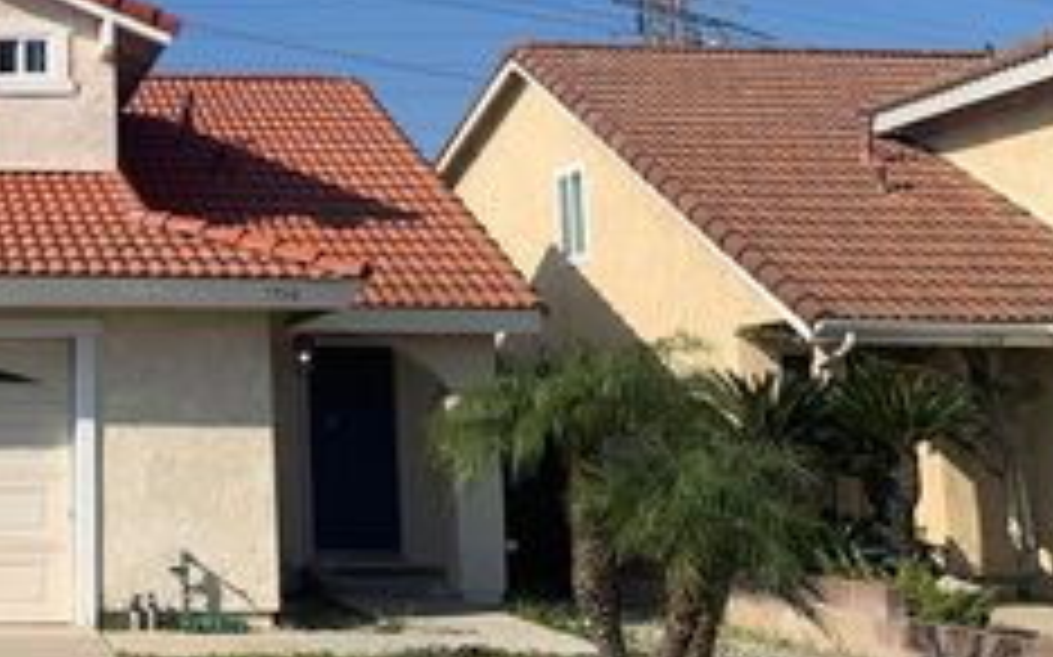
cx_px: 4
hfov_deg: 31.9
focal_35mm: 59
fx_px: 1692
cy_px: 173
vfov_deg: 21.8
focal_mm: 4.25
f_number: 1.8
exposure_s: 1/2755
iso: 25
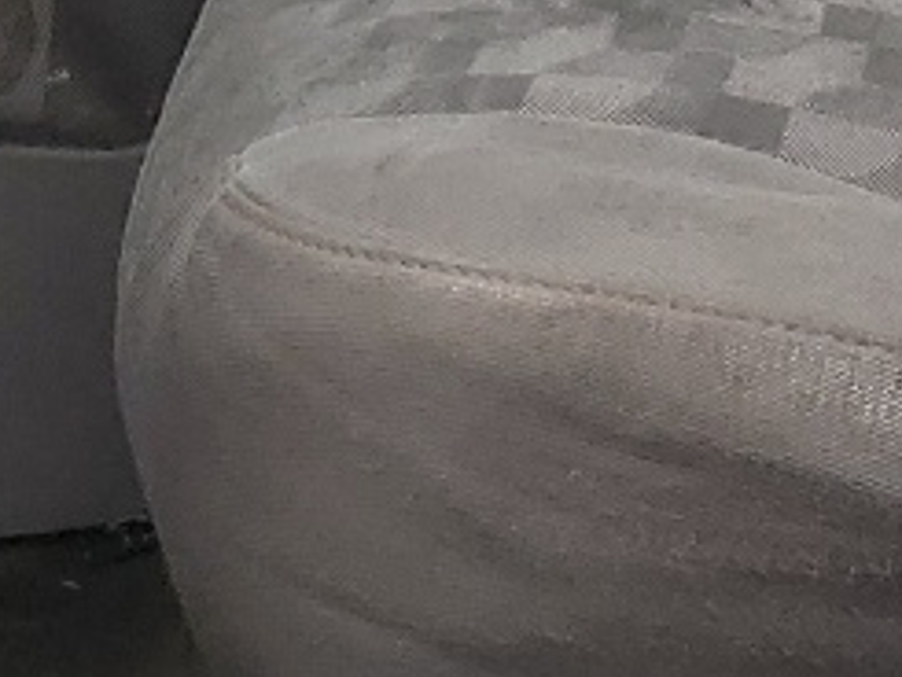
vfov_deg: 8.1
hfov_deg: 11.6
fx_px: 4432
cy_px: -876
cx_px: 593
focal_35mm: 170
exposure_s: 1/323
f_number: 1.5
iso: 50
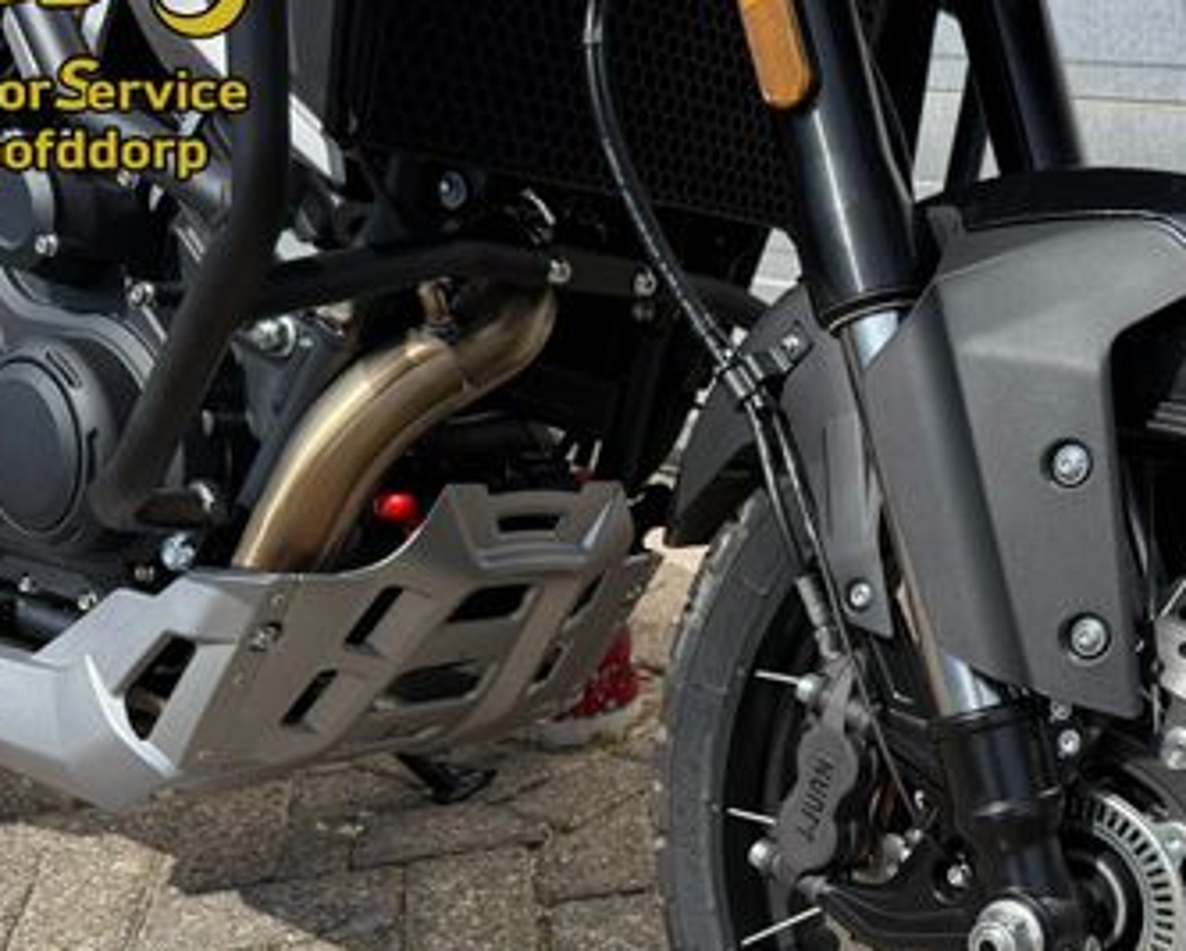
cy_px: 712
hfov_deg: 38.7
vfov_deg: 32.8
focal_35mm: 45
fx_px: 1581
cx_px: 1029
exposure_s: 1/3021
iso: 80
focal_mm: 6.76
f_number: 1.78
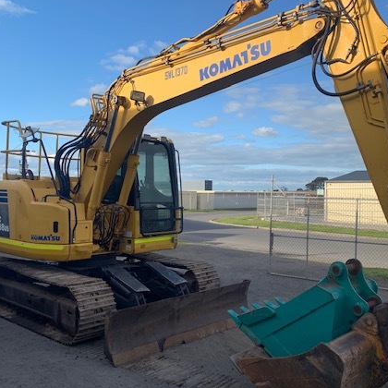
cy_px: 199
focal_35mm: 35
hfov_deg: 47.2
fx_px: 444
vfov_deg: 47.2
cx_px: 213
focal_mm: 4.25
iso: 25
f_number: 1.8
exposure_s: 1/1250
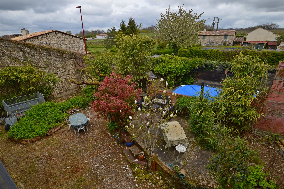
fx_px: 142
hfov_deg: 90.0
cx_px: 142
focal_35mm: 18
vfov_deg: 67.3
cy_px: 94
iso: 100
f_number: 7.1
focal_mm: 12
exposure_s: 1/200
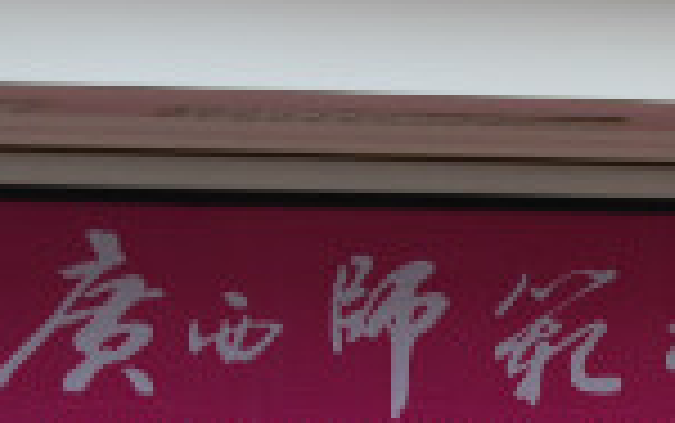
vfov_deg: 4.4
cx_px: 482
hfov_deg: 7.2
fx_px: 5394
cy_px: 747
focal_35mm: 293
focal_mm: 48
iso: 200
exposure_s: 1/25
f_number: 5.6
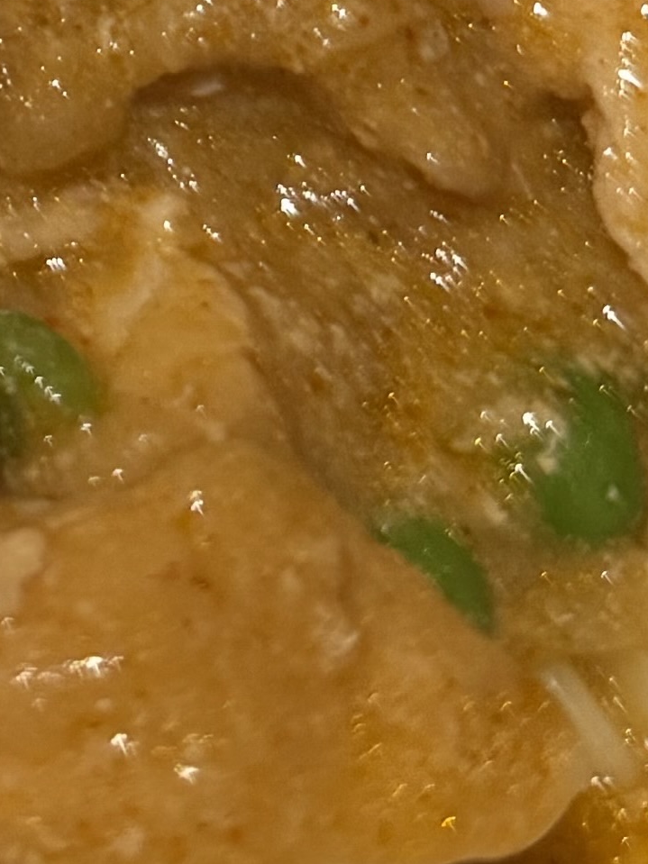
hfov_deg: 9.8
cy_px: -814
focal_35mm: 143
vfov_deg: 12.3
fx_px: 3570
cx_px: -512
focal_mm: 6.76
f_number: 1.78
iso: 320
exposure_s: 1/60
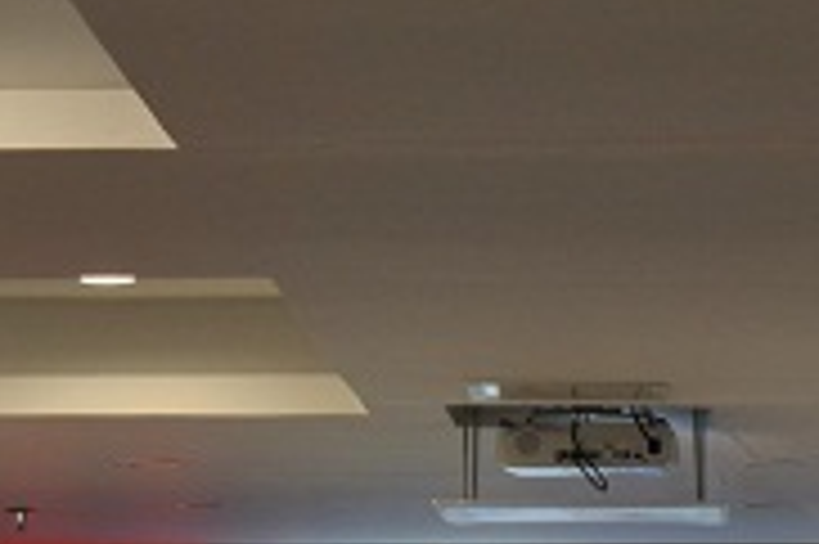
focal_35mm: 273
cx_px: 765
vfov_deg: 5.0
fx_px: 6197
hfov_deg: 7.5
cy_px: 800
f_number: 5.6
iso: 900
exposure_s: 1/60
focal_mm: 55
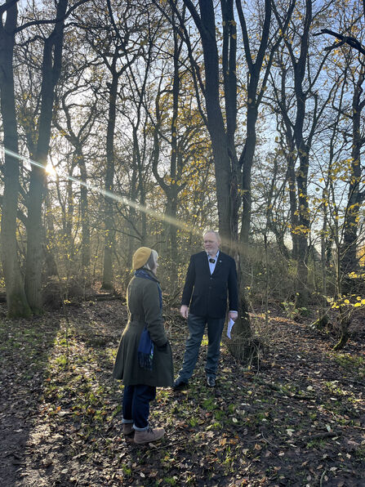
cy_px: 244
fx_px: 366
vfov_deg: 67.3
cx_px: 182
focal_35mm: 26
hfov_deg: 53.1
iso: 50
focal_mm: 5.1
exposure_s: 1/373
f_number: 1.6
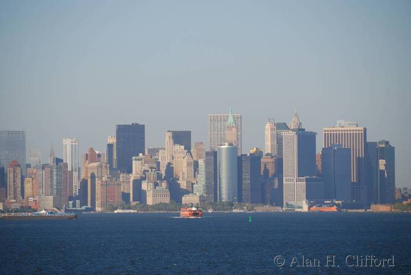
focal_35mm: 300
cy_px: 138
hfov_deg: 6.9
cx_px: 206
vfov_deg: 4.6
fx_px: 3428
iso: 100
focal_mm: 200
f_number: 5.6
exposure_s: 1/400
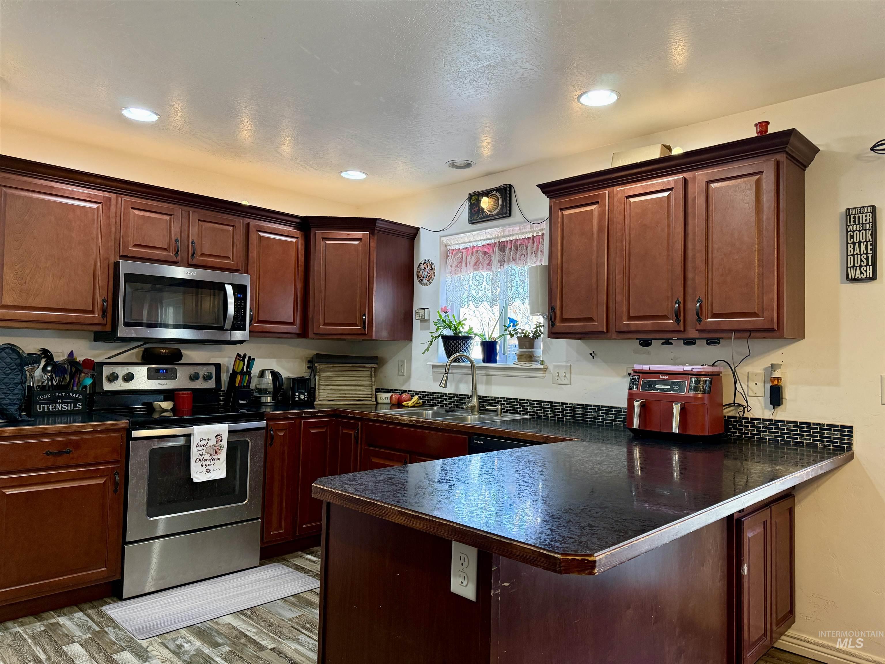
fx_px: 614
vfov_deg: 56.8
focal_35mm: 24
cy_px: 332
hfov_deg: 71.6
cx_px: 442
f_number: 1.78
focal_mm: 6.76
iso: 400
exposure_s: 1/120
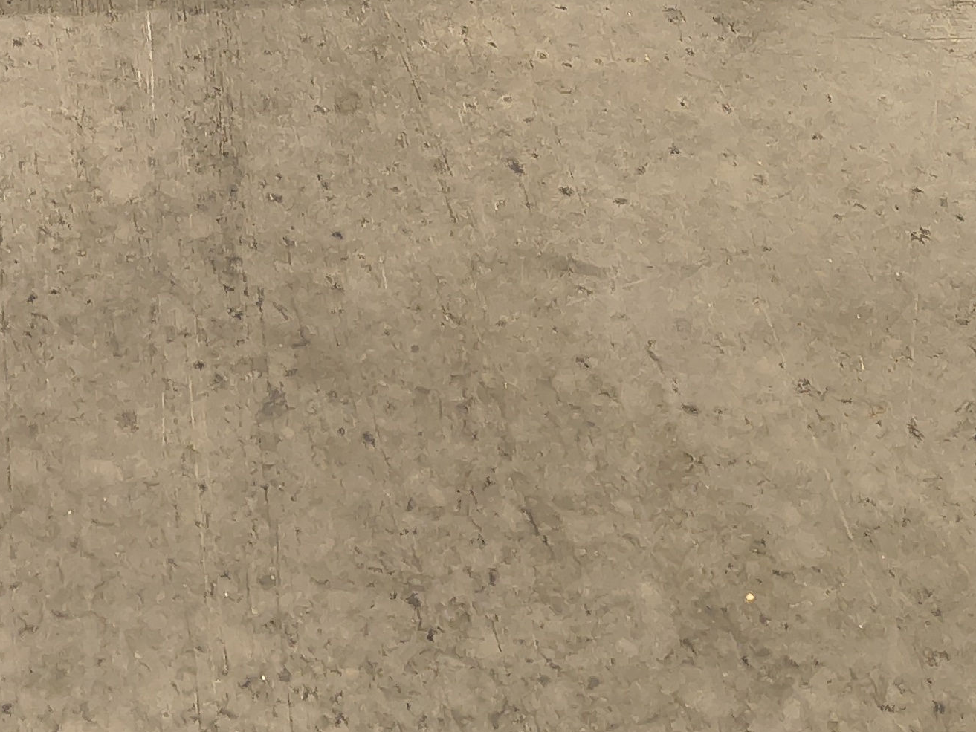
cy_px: -228
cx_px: 8
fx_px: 2199
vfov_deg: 17.7
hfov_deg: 24.0
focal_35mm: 78
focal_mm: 4.68
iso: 1145
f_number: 1.7
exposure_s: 1/60
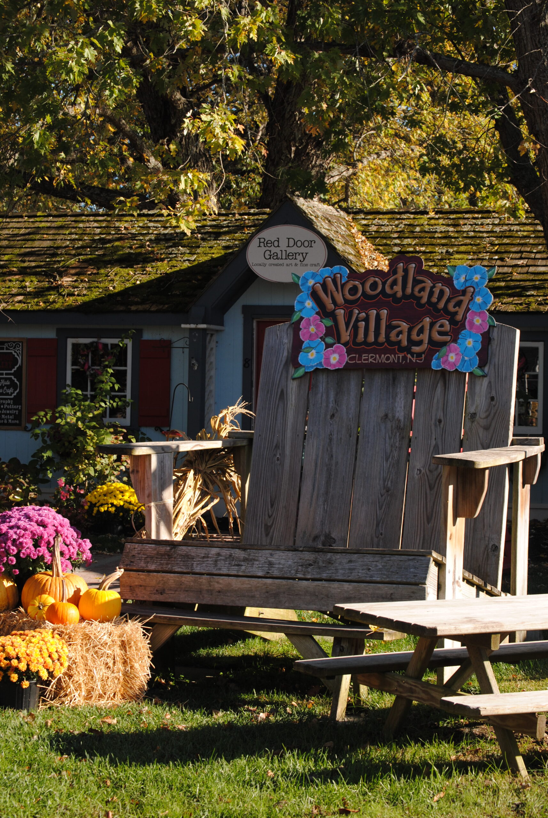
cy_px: 409
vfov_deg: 24.6
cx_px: 274
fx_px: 1878
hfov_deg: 16.6
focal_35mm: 82
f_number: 7.1
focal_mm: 55
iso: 100
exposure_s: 1/200
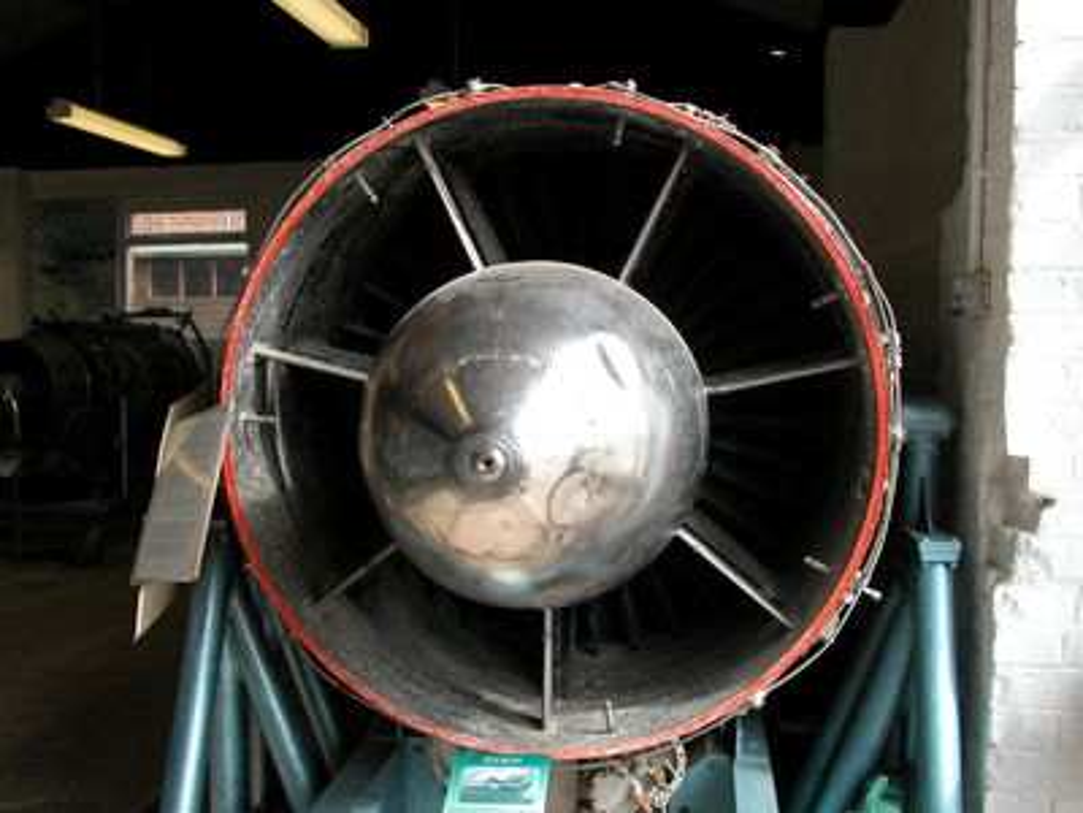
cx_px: 542
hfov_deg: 51.4
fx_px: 1126
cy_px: 406
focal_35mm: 36
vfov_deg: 39.7
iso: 100
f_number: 4
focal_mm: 9.2
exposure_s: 1/119
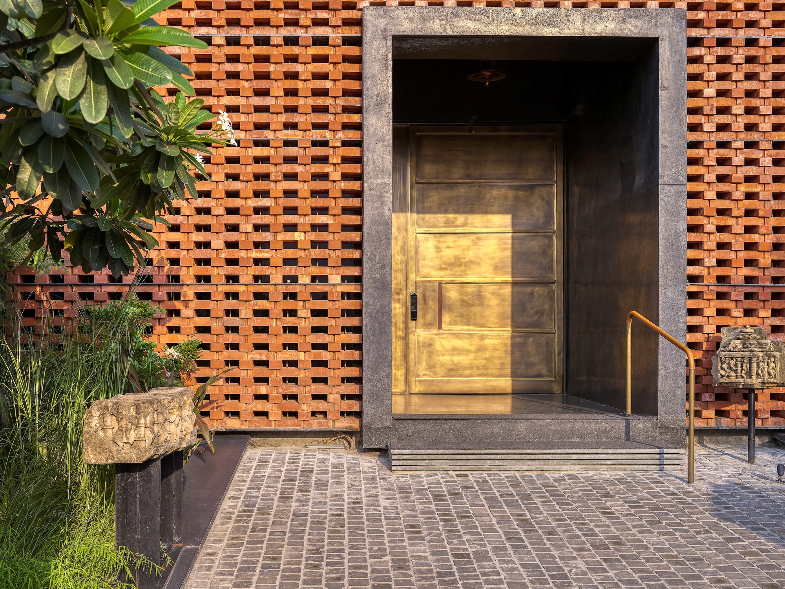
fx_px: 907
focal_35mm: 40
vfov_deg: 36.0
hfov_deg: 46.8
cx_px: 392
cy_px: 294
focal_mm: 50
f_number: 8
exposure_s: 1/200
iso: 200
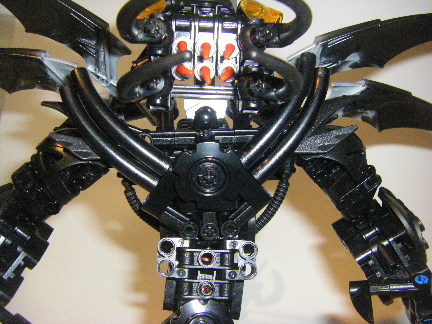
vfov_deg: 37.7
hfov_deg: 49.0
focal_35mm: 38
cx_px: 216
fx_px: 474
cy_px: 162
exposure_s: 1/50
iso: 800
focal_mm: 6.3
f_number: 7
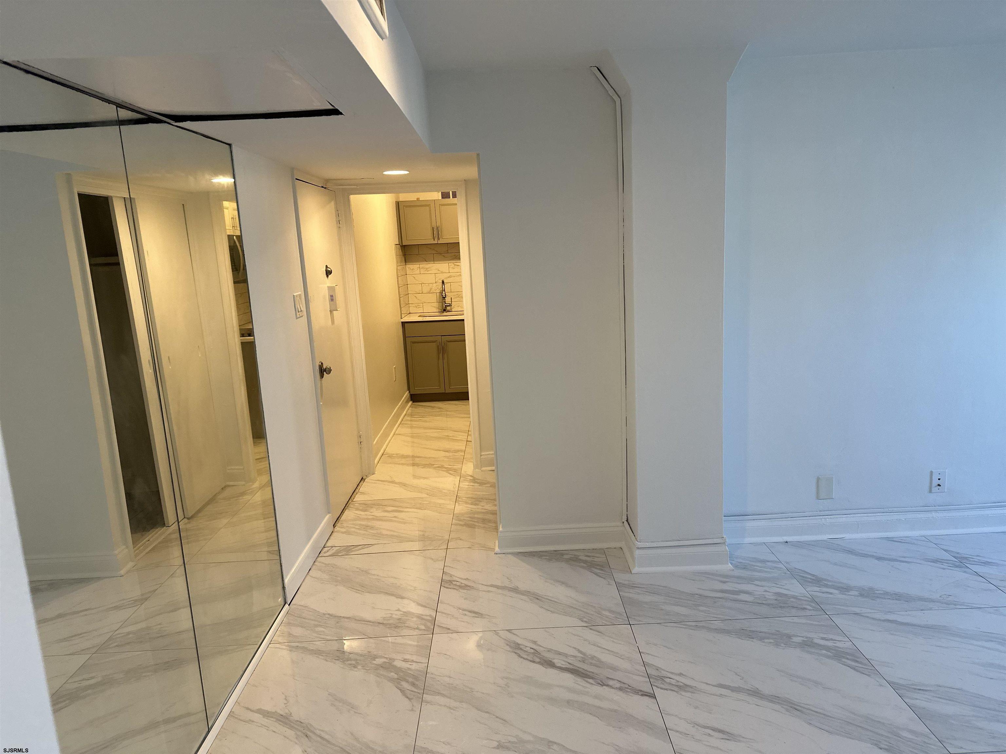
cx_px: 503
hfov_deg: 71.6
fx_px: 697
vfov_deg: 56.8
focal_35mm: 24
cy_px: 377
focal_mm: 6.86
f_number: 1.78
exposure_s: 1/120
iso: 160
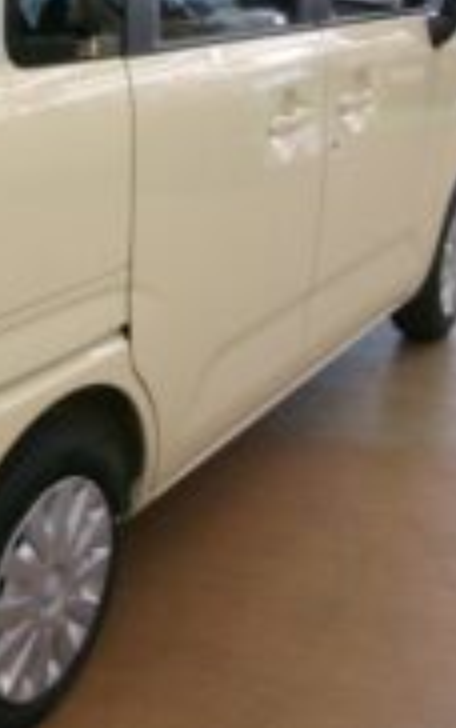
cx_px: -92
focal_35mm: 57
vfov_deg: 35.2
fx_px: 1132
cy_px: 226
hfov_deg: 21.2
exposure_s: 1/34
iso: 143
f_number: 3.9
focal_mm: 5.1
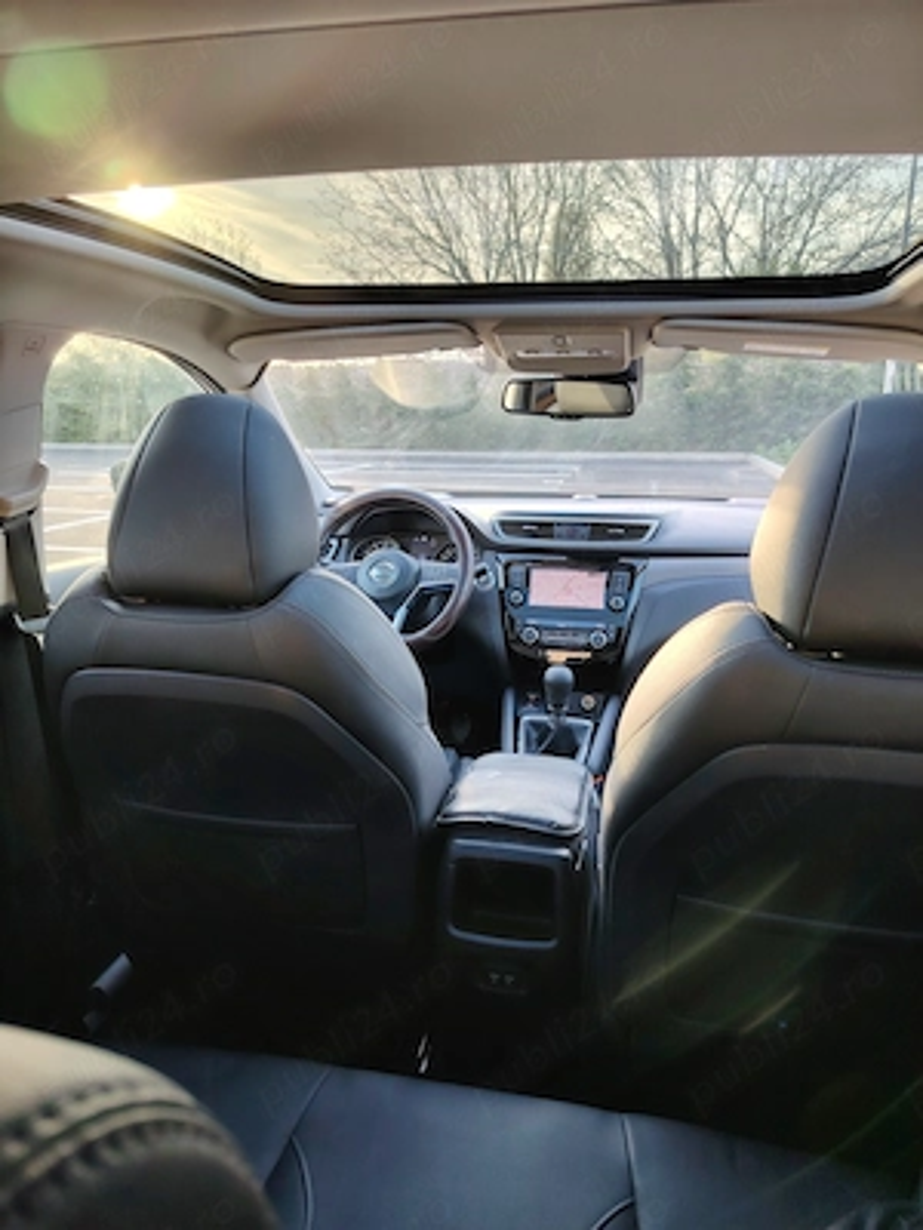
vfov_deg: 71.6
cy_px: 615
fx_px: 853
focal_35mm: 24
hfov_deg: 56.8
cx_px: 462
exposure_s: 1/33.3
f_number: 1.75
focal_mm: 5.25
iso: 194
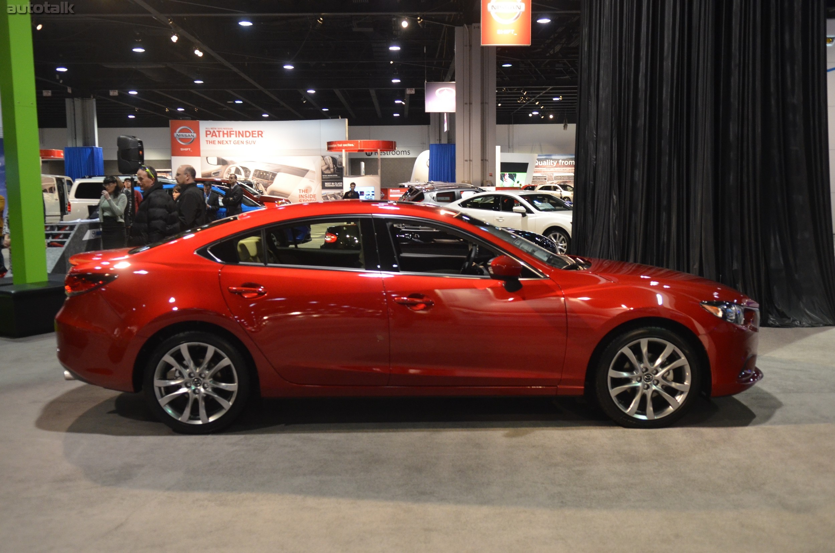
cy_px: 276
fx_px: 833
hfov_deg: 53.2
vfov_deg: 36.7
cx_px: 418
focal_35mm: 36
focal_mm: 24
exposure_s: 1/50
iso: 1600
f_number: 2.8
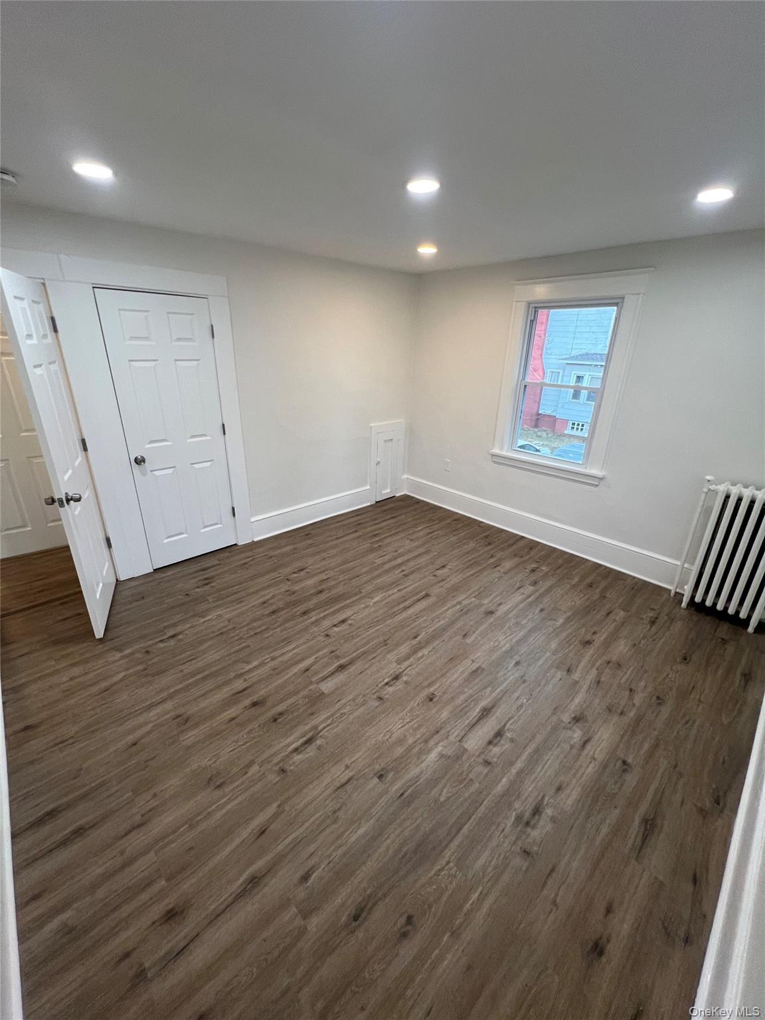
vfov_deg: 106.2
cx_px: 382
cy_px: 510
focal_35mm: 13
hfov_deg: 89.9
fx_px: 383
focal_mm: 1.57
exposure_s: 1/120
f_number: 1.8
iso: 160
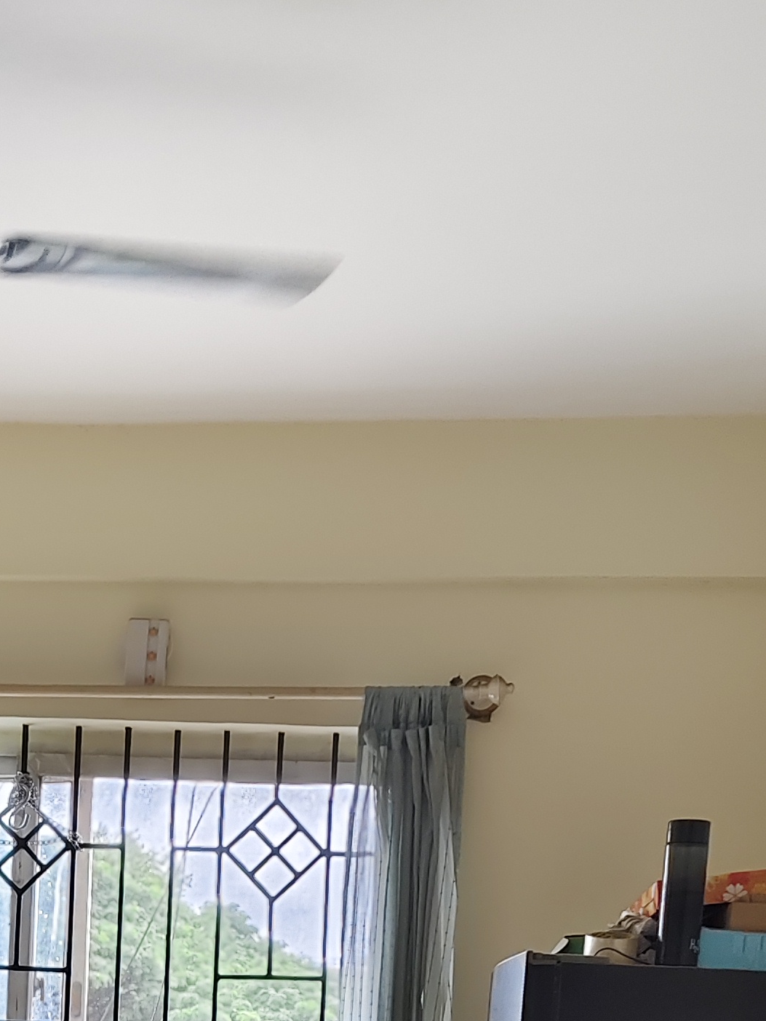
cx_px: 66
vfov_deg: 24.5
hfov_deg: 20.6
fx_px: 2065
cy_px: 1301
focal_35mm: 70
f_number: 1.88
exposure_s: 1/100
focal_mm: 5.56
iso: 594
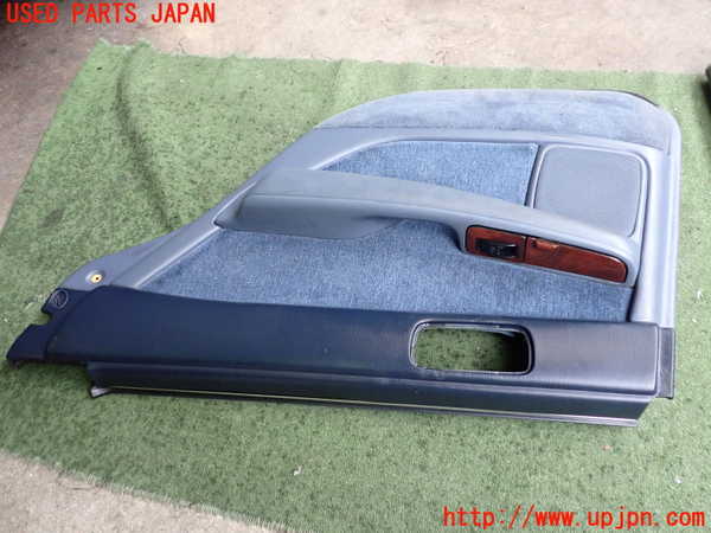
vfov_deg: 46.8
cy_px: 266
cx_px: 356
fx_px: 616
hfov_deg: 60.0
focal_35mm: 30
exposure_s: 1/125
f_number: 2.3
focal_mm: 5.4
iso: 500
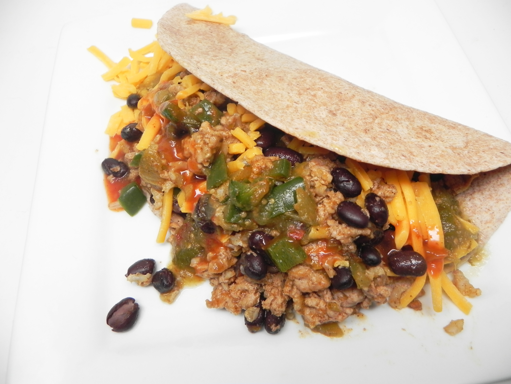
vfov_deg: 53.1
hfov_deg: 67.3
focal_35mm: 26
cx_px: 256
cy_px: 192
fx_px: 384
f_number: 2.8
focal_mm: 4.6
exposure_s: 1/42.6
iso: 160
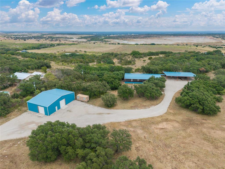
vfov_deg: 56.8
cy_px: 84
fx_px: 156
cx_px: 112
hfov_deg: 71.6
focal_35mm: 24
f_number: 1.8
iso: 210
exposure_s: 1/3000
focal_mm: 8.67
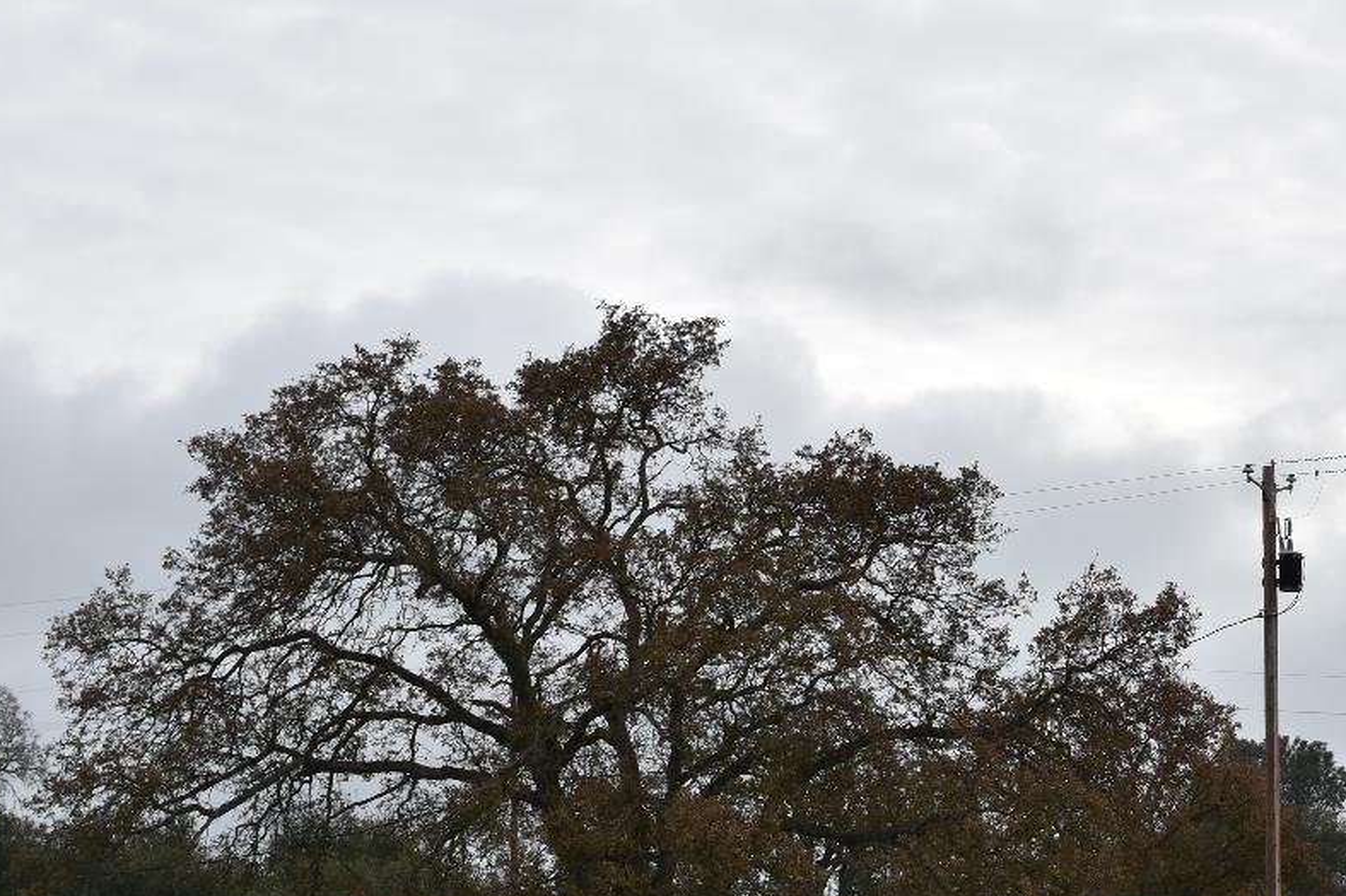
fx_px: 3736
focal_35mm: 100
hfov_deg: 20.0
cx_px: 1235
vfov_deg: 13.6
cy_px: 758
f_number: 8
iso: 100
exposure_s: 1/250
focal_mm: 35
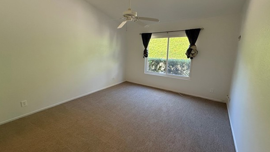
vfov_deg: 66.9
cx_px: 131
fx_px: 115
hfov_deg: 99.3
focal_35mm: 16
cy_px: 68
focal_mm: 2.22
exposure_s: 1/120
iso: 400
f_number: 2.2
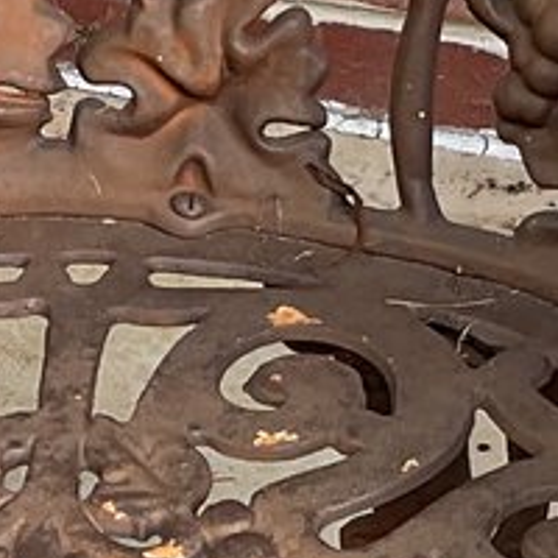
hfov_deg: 9.0
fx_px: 3538
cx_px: 264
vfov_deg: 8.9
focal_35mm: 194
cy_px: 621
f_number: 1.8
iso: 20
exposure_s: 1/120
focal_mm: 3
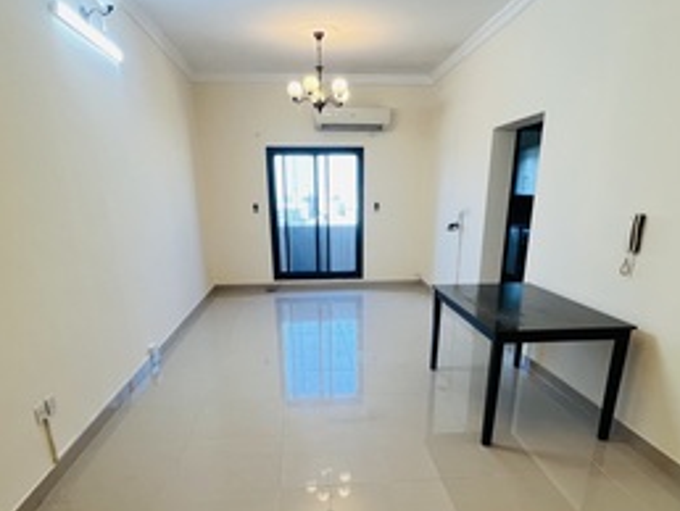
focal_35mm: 23
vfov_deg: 56.2
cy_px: 381
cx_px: 347
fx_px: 452
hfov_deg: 73.9
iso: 160
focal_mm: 1.57
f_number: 1.8
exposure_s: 1/100
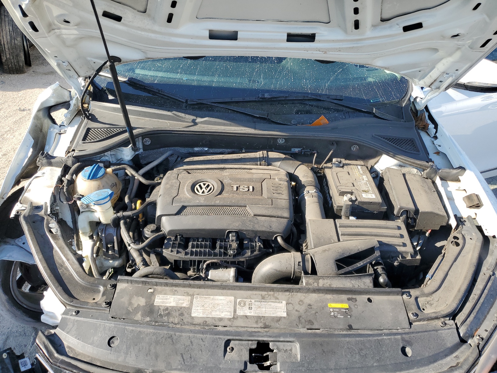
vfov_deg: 53.1
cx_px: 248
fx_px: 373
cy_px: 186
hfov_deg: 67.3
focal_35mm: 26
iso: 50
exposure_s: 1/714
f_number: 1.5
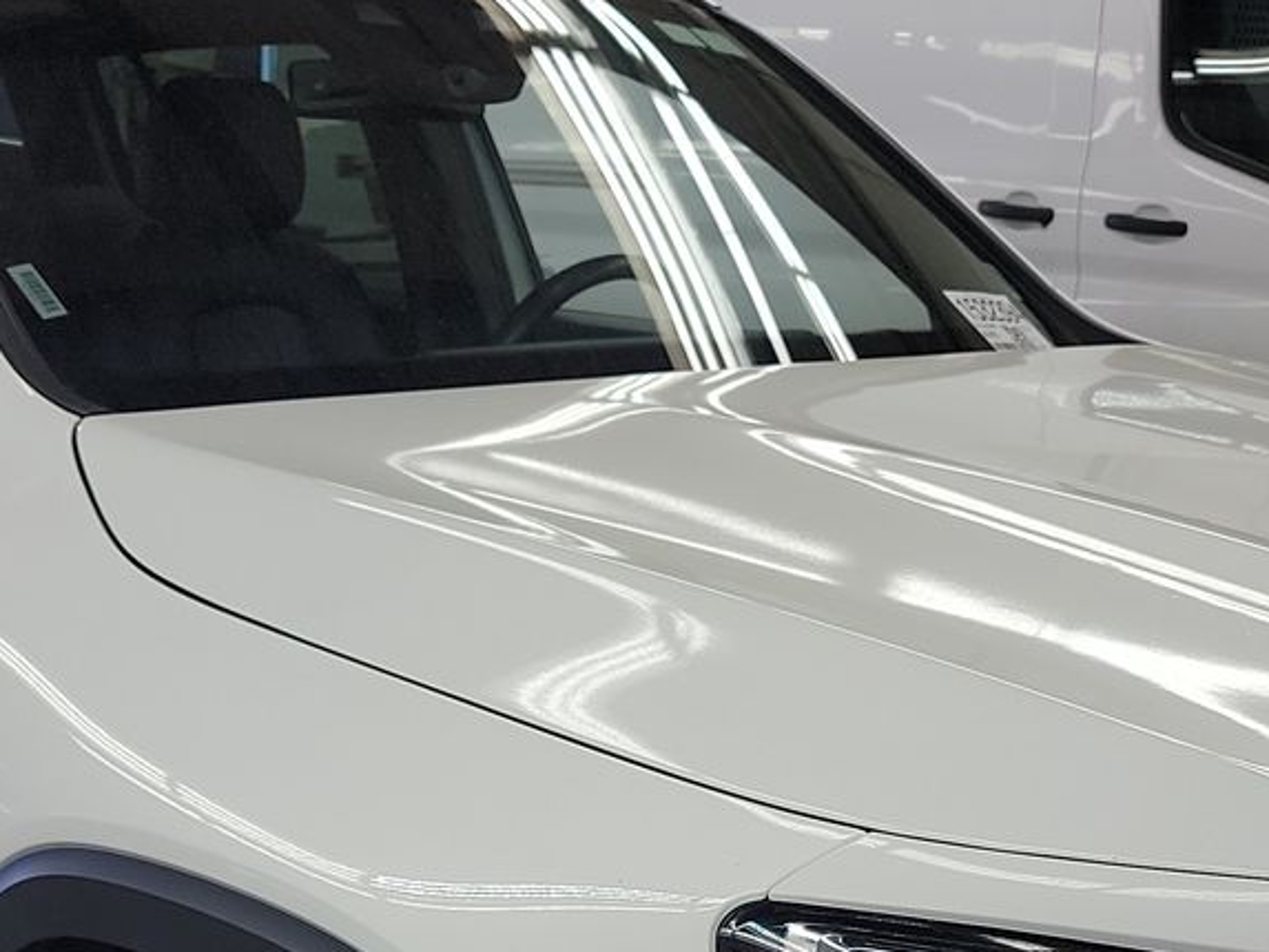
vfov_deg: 21.2
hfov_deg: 29.0
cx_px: 598
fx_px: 2457
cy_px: 954
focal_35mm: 67
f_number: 1.8
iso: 70
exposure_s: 1/119
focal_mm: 6.7
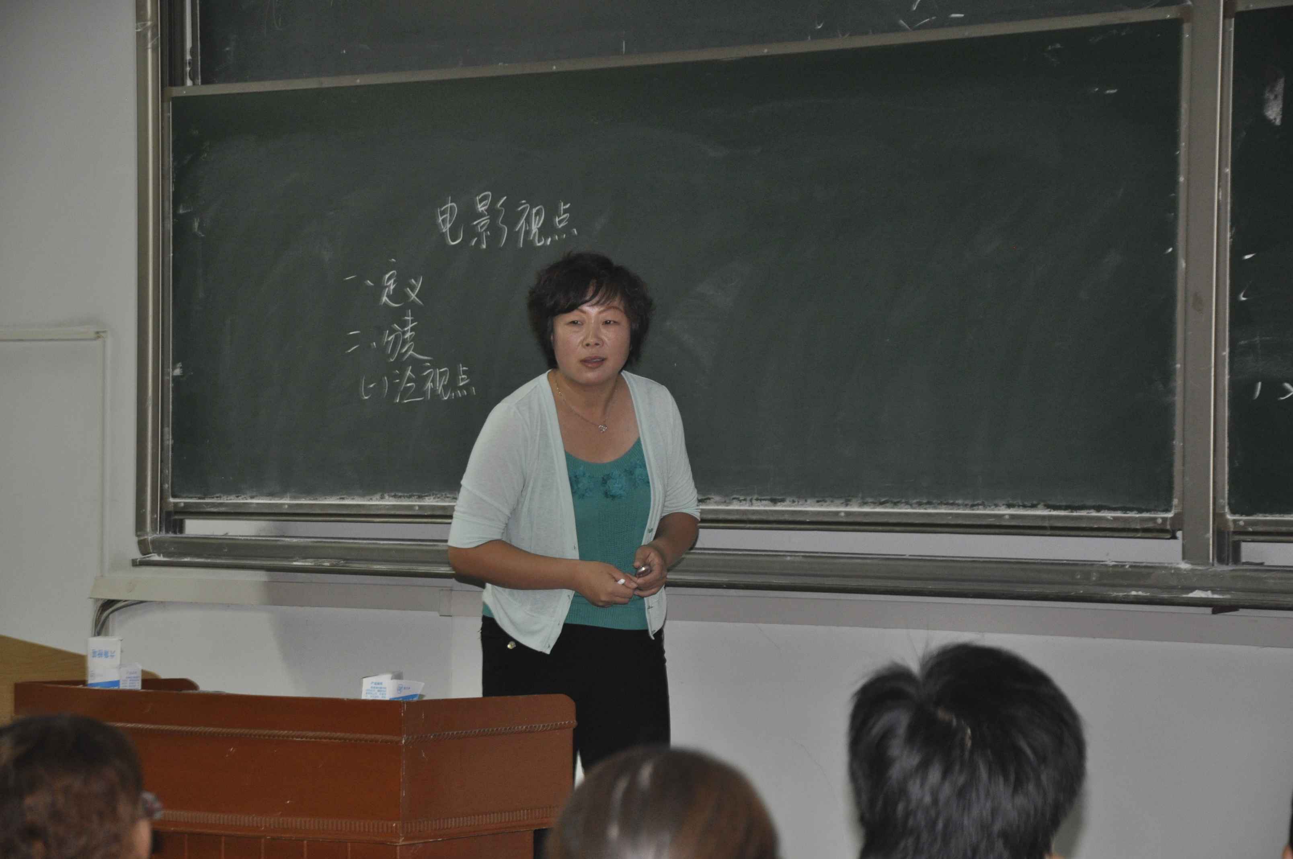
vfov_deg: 11.4
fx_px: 4305
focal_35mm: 120
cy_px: 430
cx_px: 646
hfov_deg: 17.1
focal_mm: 80
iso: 800
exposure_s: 1/60
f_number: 5.3
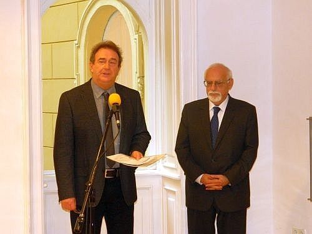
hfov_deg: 19.1
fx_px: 928
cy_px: 117
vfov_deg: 14.4
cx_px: 156
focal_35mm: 103
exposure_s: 1/30
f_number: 4.5
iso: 400
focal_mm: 18.6
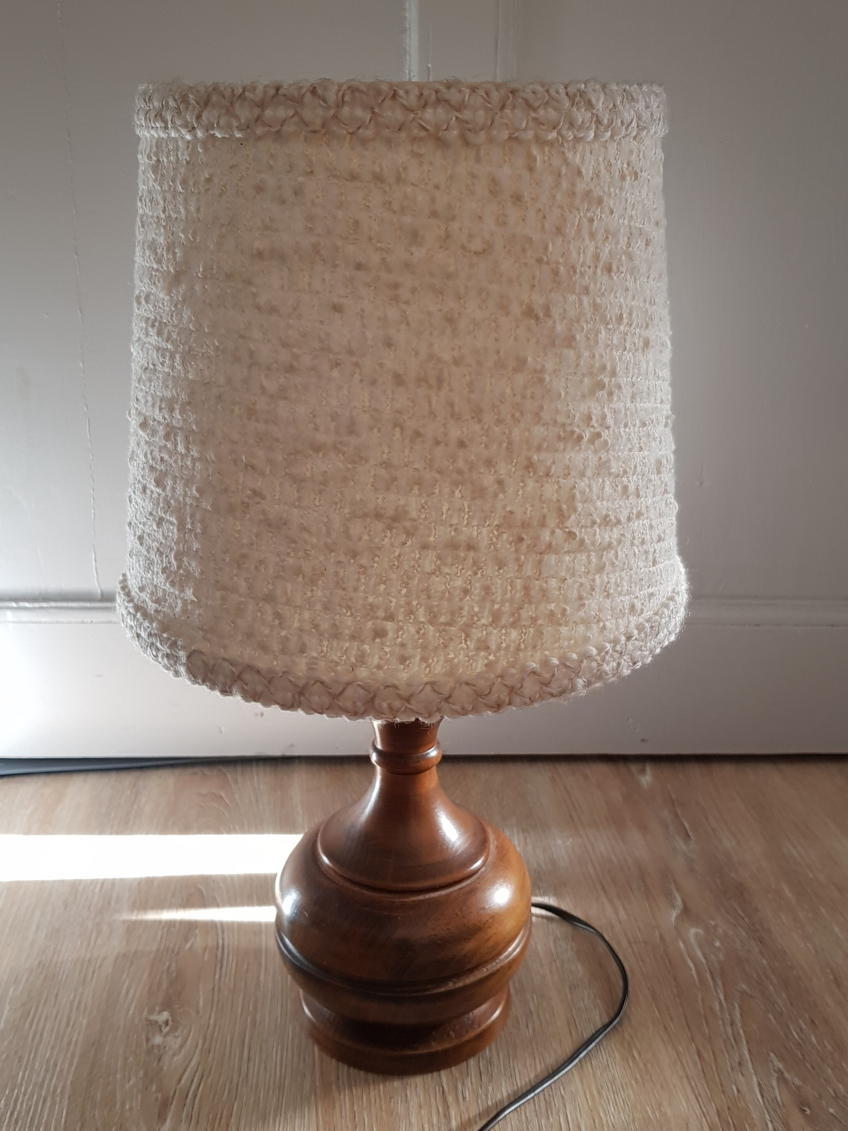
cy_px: 566
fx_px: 849
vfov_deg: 67.3
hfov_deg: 53.1
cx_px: 424
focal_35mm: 26
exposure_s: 1/50
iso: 64
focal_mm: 4.2
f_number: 1.7
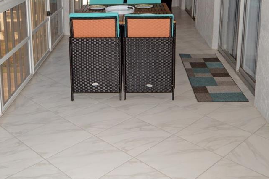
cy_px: 17
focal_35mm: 45
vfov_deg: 28.6
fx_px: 336
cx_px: 124
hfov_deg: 43.6
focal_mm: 12
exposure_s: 1/100
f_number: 5.6
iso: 400
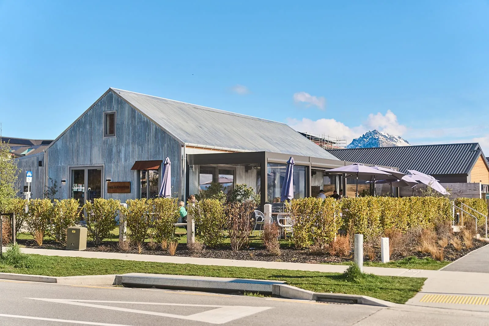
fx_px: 666
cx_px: 244
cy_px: 163
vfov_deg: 27.5
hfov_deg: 40.3
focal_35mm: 49
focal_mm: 49
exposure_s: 1/2000
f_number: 2.2
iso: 100
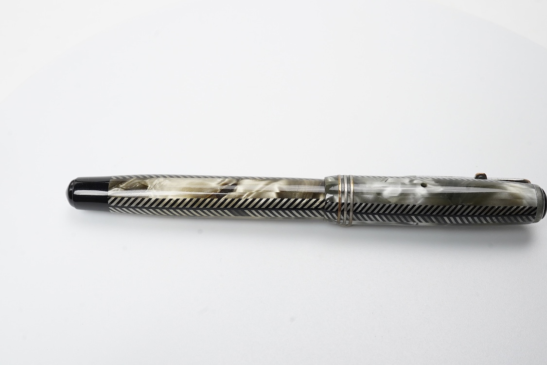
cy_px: 182
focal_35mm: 45
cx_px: 274
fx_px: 684
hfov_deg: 43.6
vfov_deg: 29.9
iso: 640
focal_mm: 30
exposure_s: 1/100
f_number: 22
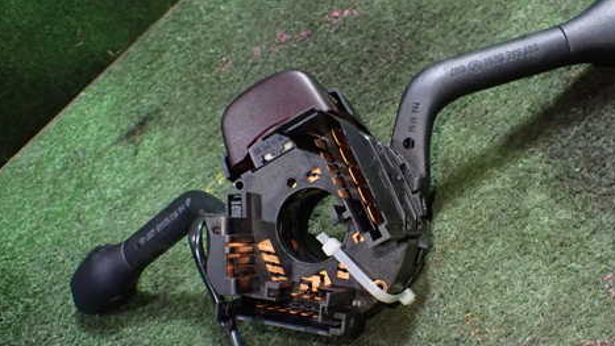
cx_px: 375
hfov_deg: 48.0
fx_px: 685
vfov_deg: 28.3
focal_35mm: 42
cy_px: 210
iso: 800
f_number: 2.3
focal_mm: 5.4
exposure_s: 1/60
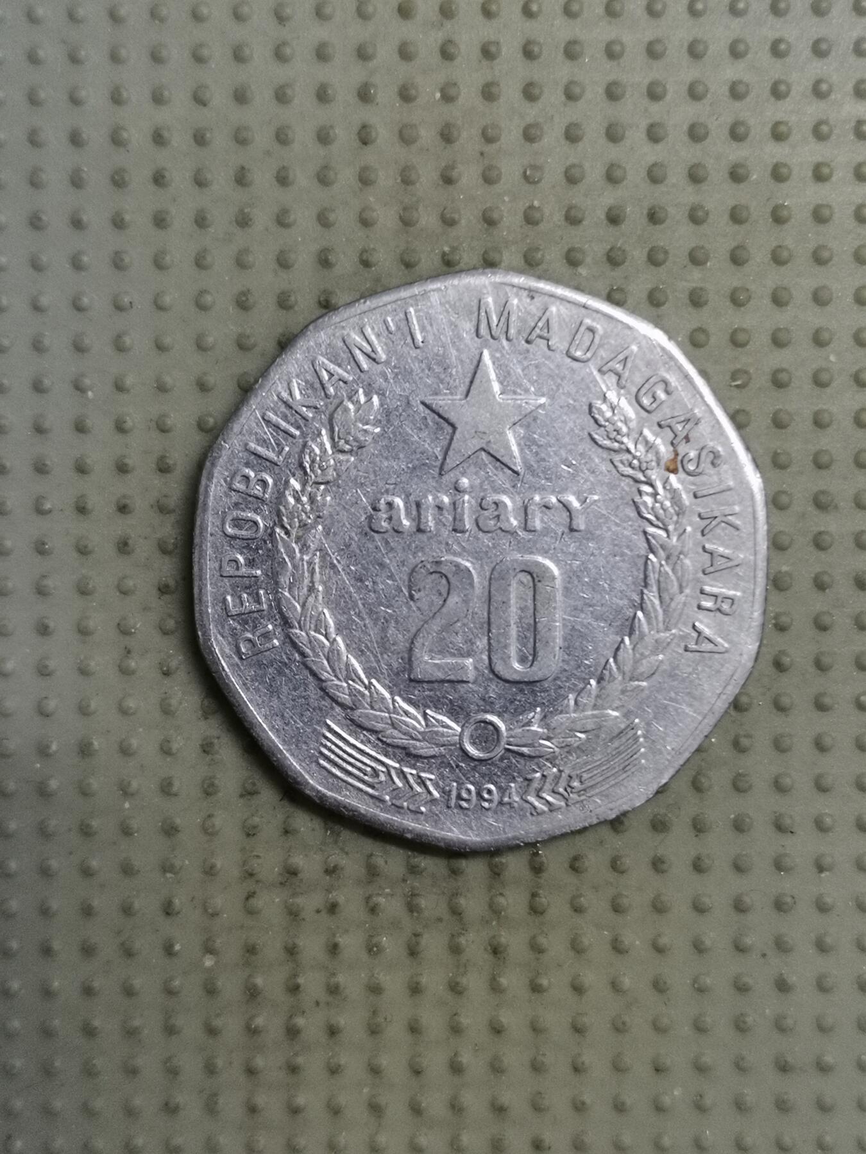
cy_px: 577
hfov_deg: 28.0
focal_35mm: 52
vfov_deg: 36.8
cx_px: 433
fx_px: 1735
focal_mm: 4.75
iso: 400
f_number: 1.8
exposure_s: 1/25.7
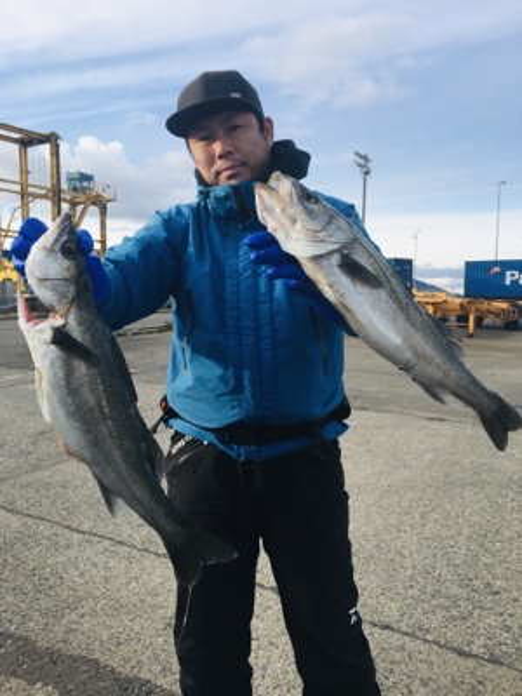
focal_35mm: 29
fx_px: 583
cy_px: 348
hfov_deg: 48.2
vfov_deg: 61.7
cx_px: 261
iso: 25
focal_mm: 4.15
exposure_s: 1/663
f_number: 2.2
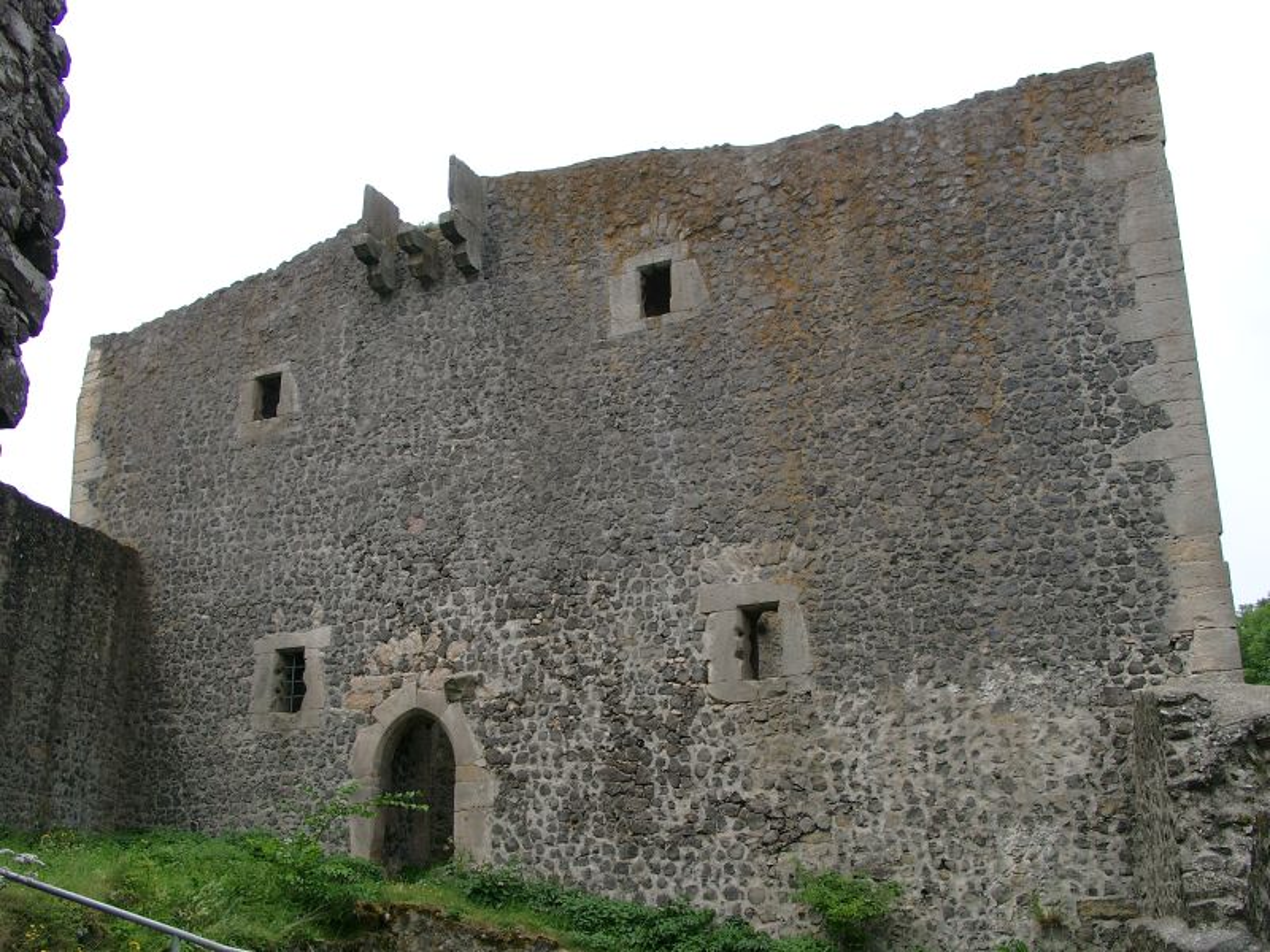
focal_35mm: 34
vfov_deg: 41.8
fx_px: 1247
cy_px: 476
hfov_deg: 54.0
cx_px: 635
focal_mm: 7.13
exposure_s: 1/408
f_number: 4
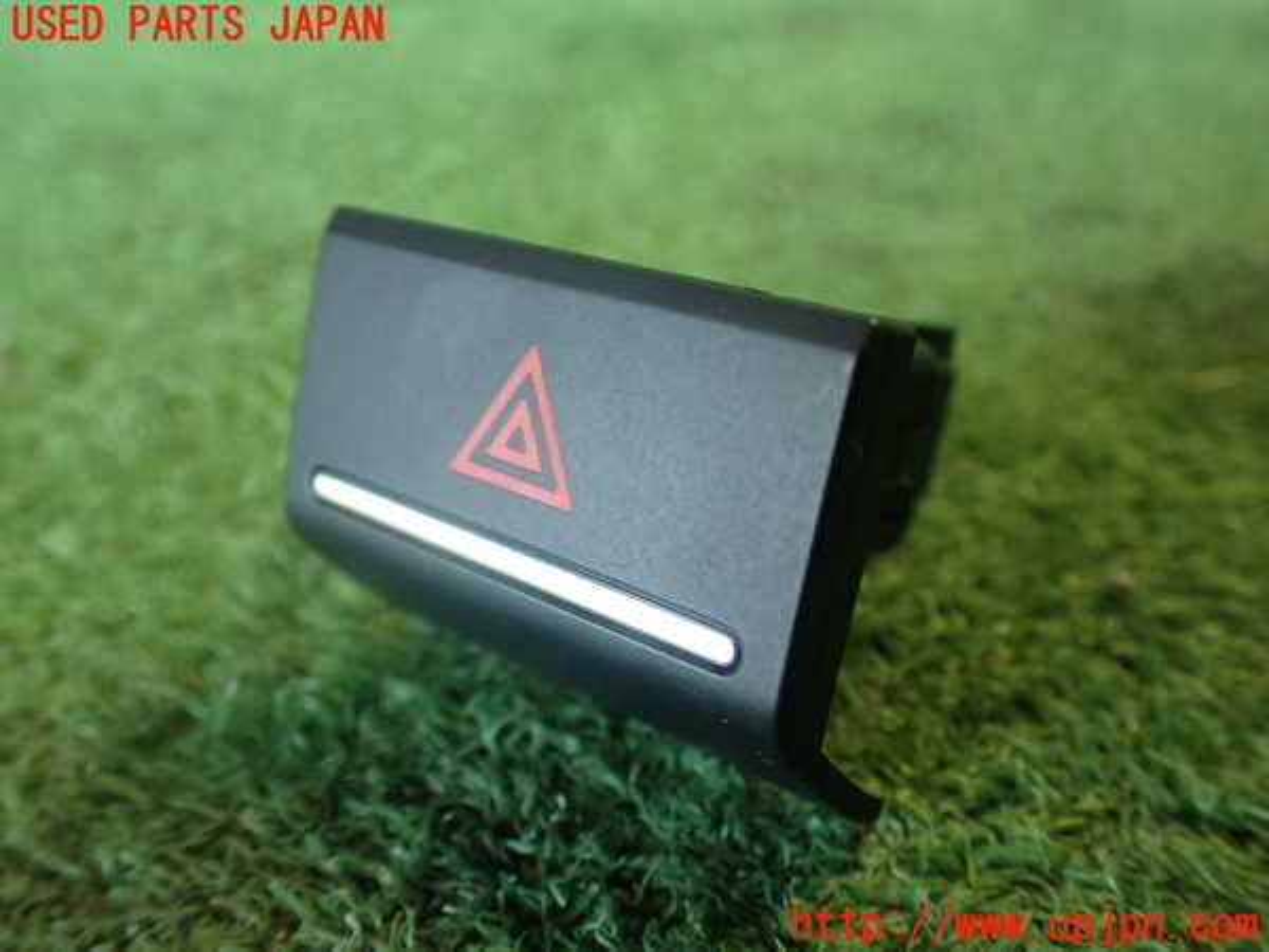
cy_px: 476
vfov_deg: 44.2
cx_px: 634
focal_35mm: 32
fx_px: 1173
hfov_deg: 56.8
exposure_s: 1/30
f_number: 2.4
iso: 250
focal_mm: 5.79
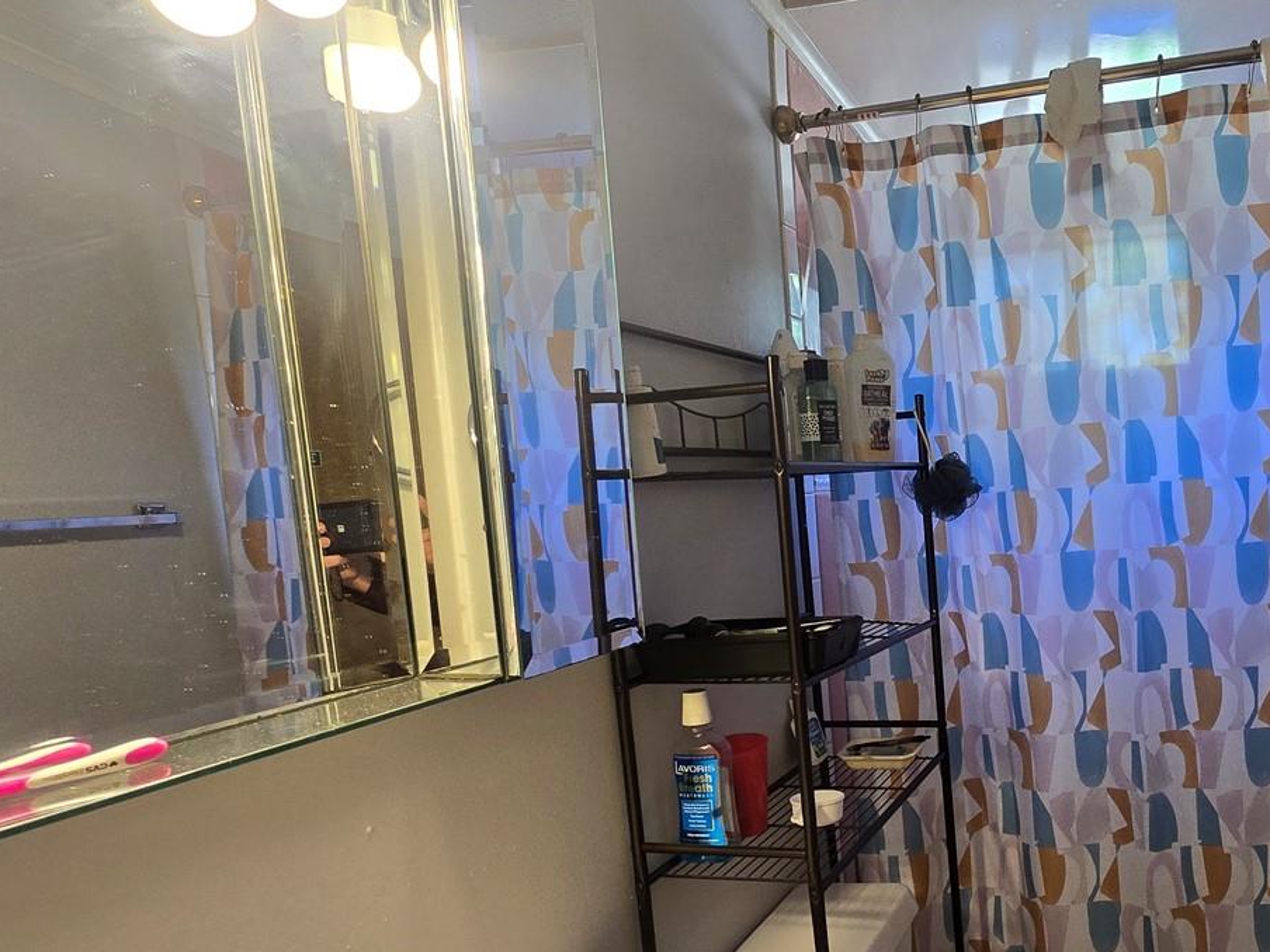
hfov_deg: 67.5
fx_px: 844
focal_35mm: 23
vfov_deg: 58.3
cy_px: 584
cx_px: 1003
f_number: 2.2
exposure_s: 1/60
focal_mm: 2.2
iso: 125
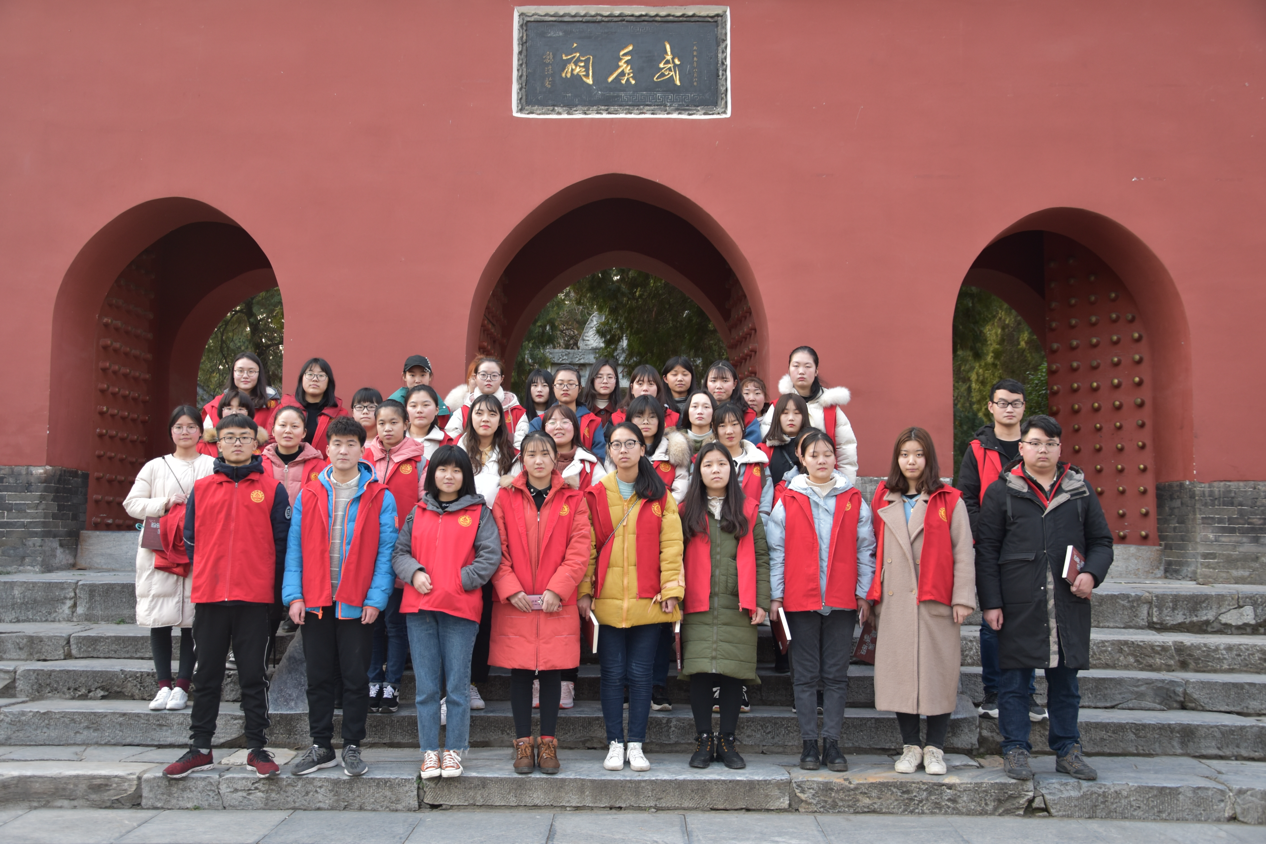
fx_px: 1266
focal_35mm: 36
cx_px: 633
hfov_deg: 53.1
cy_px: 422
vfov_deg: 36.9
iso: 200
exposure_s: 1/100
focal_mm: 24
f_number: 3.8
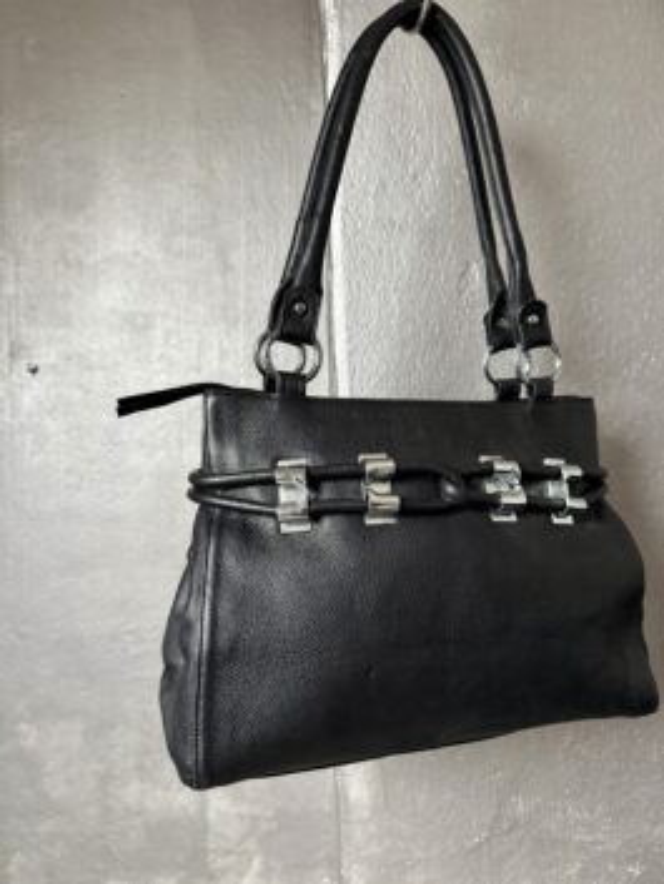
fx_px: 613
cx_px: 332
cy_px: 442
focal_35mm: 24
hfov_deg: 56.8
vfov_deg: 71.6
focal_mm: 6.76
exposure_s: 1/48
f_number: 1.78
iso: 640
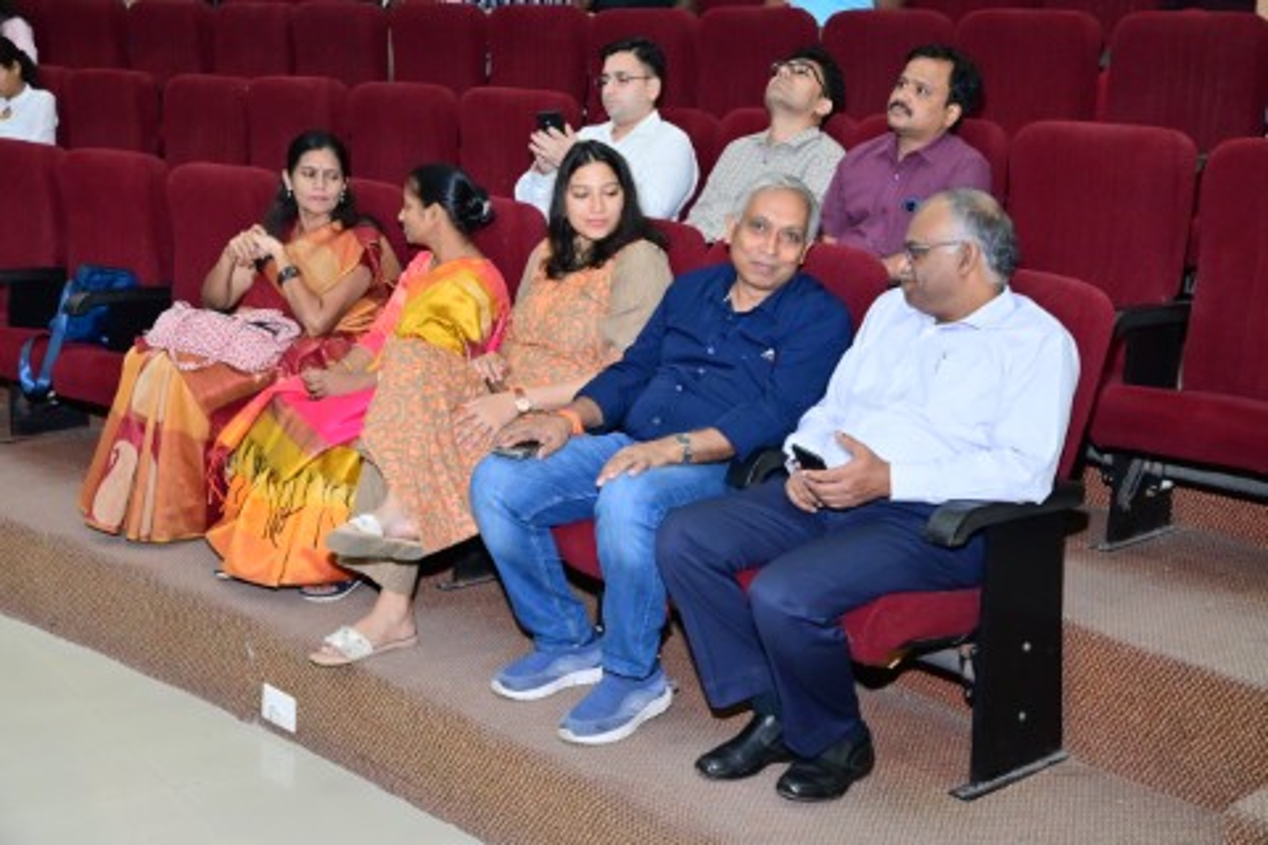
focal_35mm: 44
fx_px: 1558
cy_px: 422
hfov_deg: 44.3
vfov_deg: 30.3
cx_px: 634
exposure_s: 1/100
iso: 2000
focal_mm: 29.5
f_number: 5.6
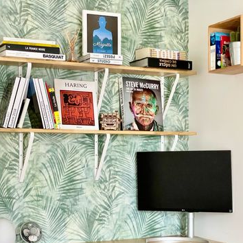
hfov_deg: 22.0
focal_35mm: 78
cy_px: 154
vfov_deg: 22.1
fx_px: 619
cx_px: 187
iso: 250
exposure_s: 1/60
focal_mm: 6
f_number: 2
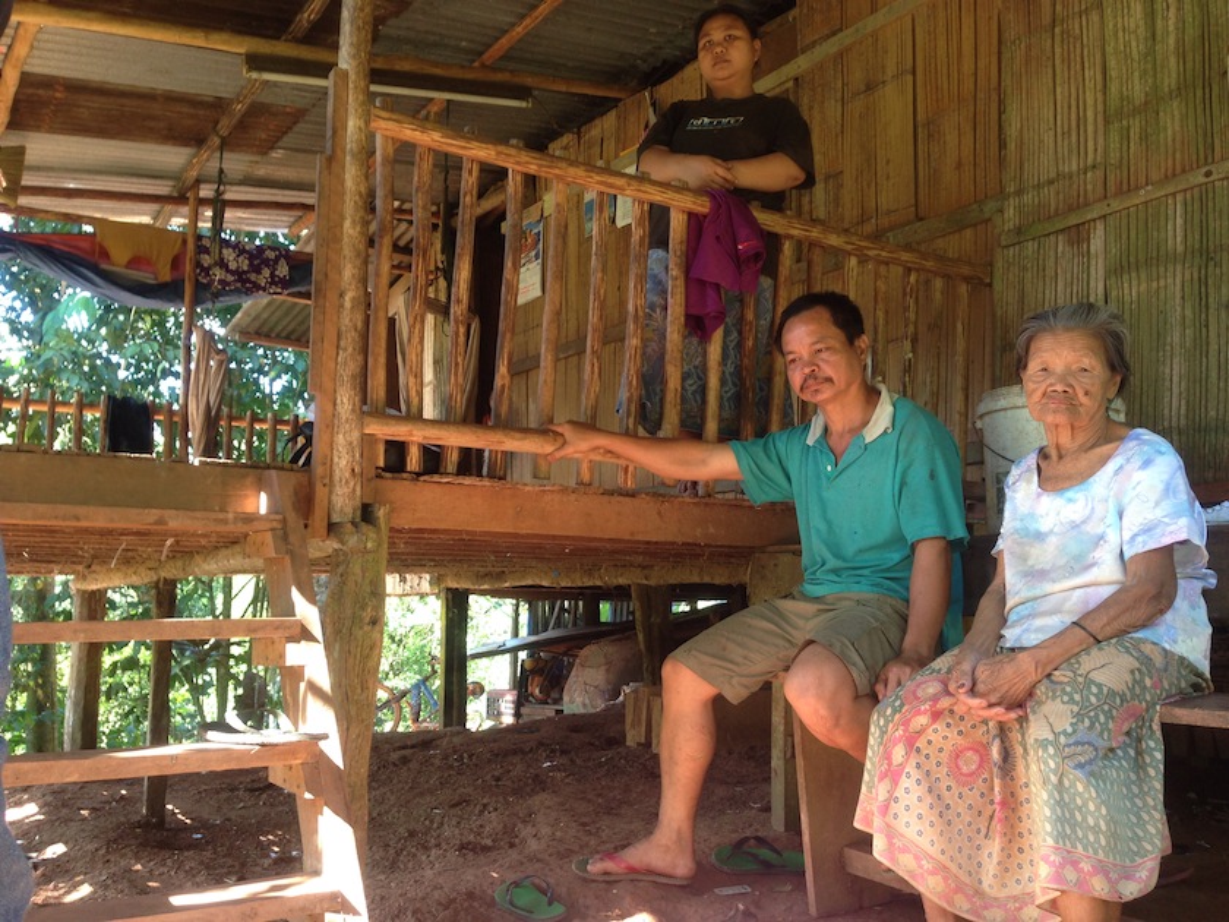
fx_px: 1172
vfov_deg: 42.9
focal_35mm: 33
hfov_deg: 55.4
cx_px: 614
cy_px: 461
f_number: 2.4
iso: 64
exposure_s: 1/40
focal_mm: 4.12
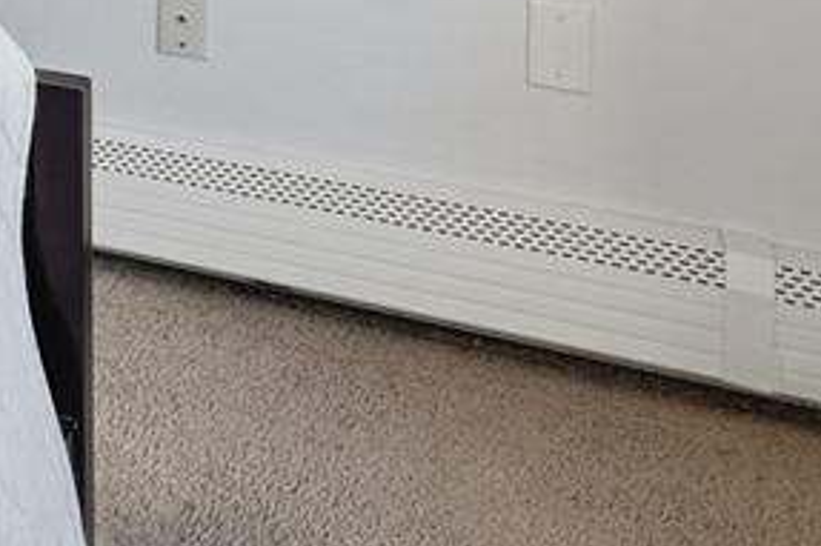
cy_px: -400
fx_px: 1340
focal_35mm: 59
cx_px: -255
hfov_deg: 28.0
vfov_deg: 18.6
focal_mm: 11
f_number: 7.1
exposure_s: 1/640
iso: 800
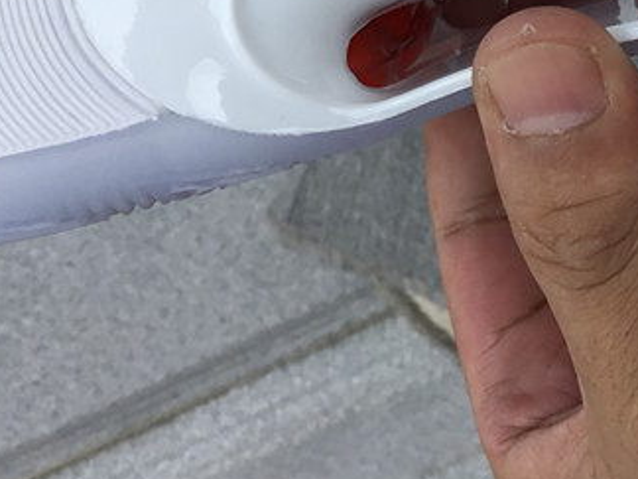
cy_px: -105
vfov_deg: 16.4
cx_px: 608
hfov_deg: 22.1
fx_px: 1585
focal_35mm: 86
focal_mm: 3.3
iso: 25
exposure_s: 1/627
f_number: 2.4
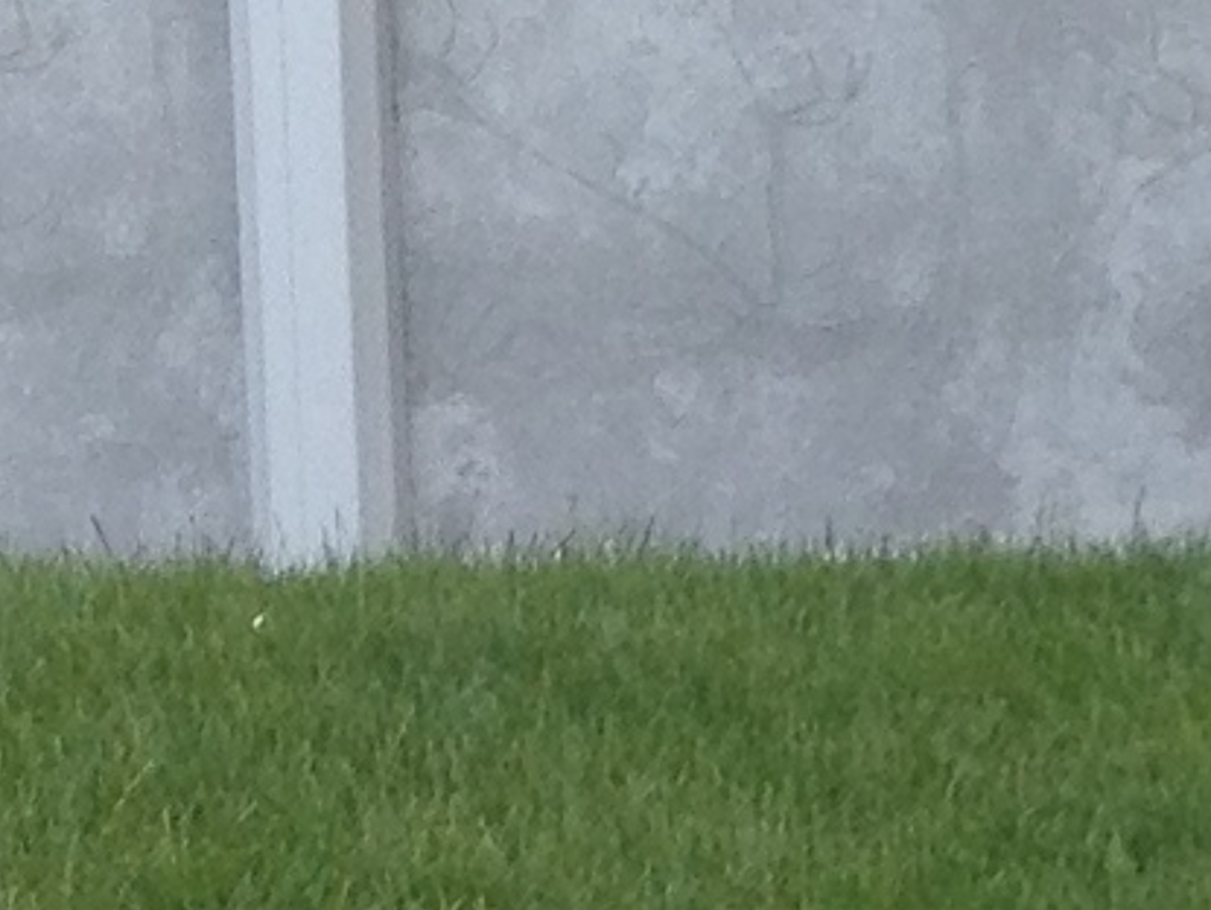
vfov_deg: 5.2
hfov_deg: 7.0
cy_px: 2252
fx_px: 9629
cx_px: 2191
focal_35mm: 275
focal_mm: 4.28
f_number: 2.4
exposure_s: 1/200
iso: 50
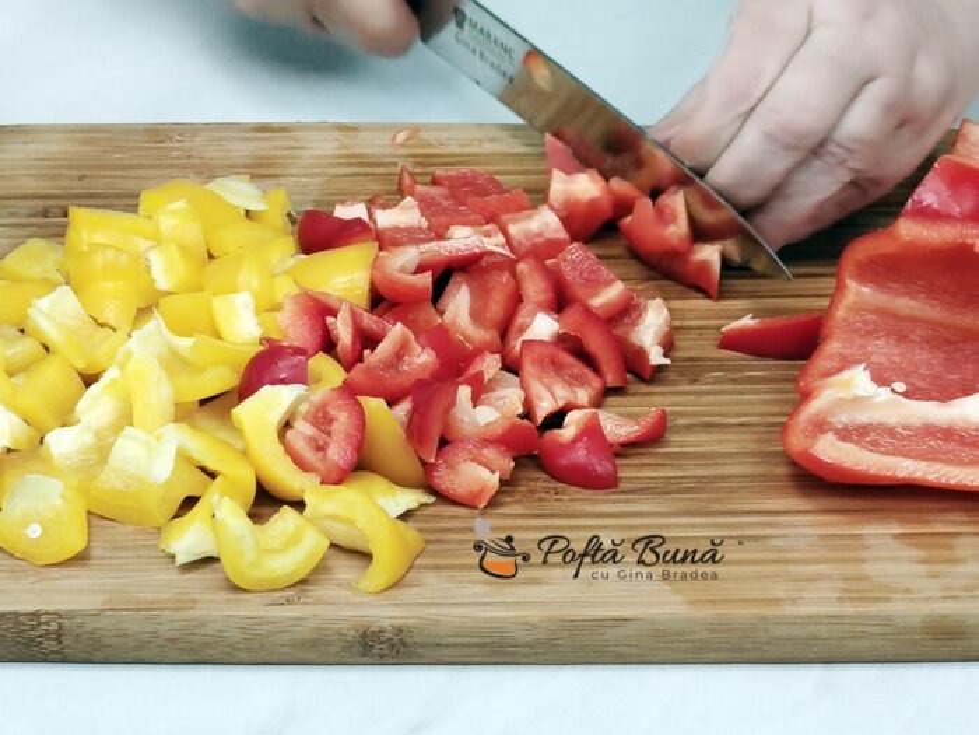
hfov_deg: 14.8
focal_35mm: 133
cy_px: 368
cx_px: 490
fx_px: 3761
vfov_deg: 11.1
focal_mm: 5.25
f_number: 1.75
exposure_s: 1/50
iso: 316
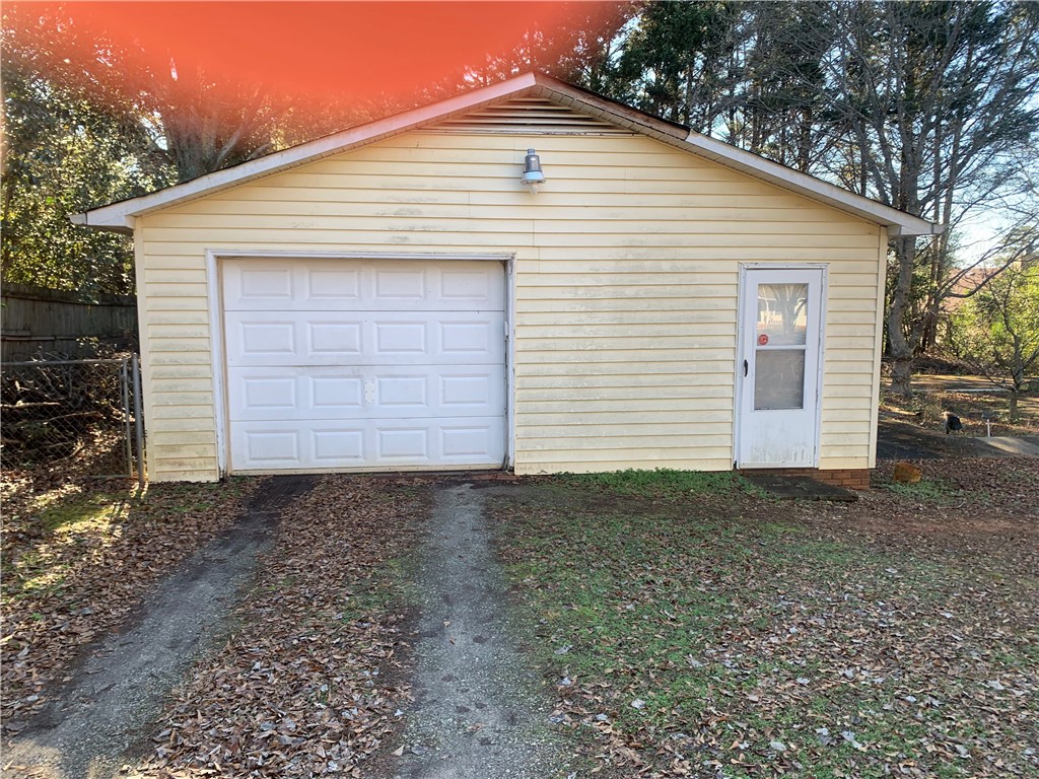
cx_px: 520
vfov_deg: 53.1
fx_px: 780
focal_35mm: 26
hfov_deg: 67.3
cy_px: 390
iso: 25
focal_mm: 4.25
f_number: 1.8
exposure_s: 1/167
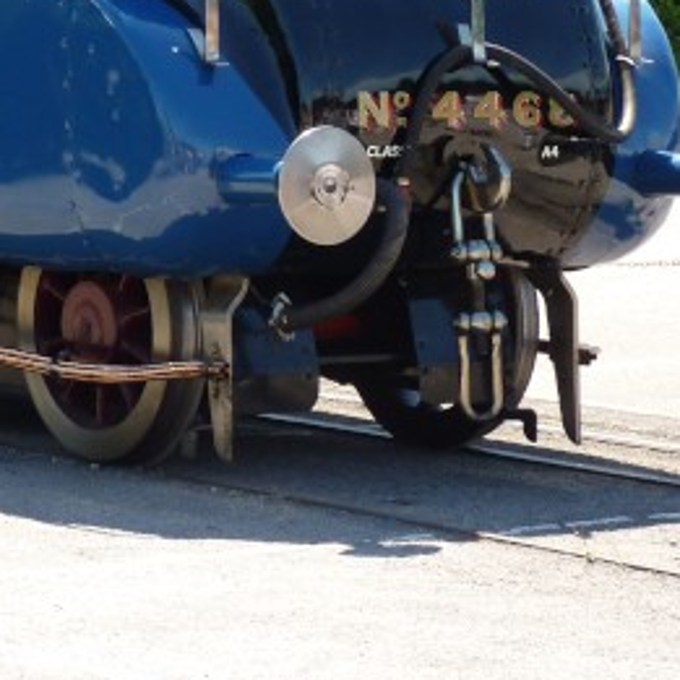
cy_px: -44
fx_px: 3800
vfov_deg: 10.1
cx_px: -354
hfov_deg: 9.9
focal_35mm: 171
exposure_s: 1/160
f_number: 4
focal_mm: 11.1
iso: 80
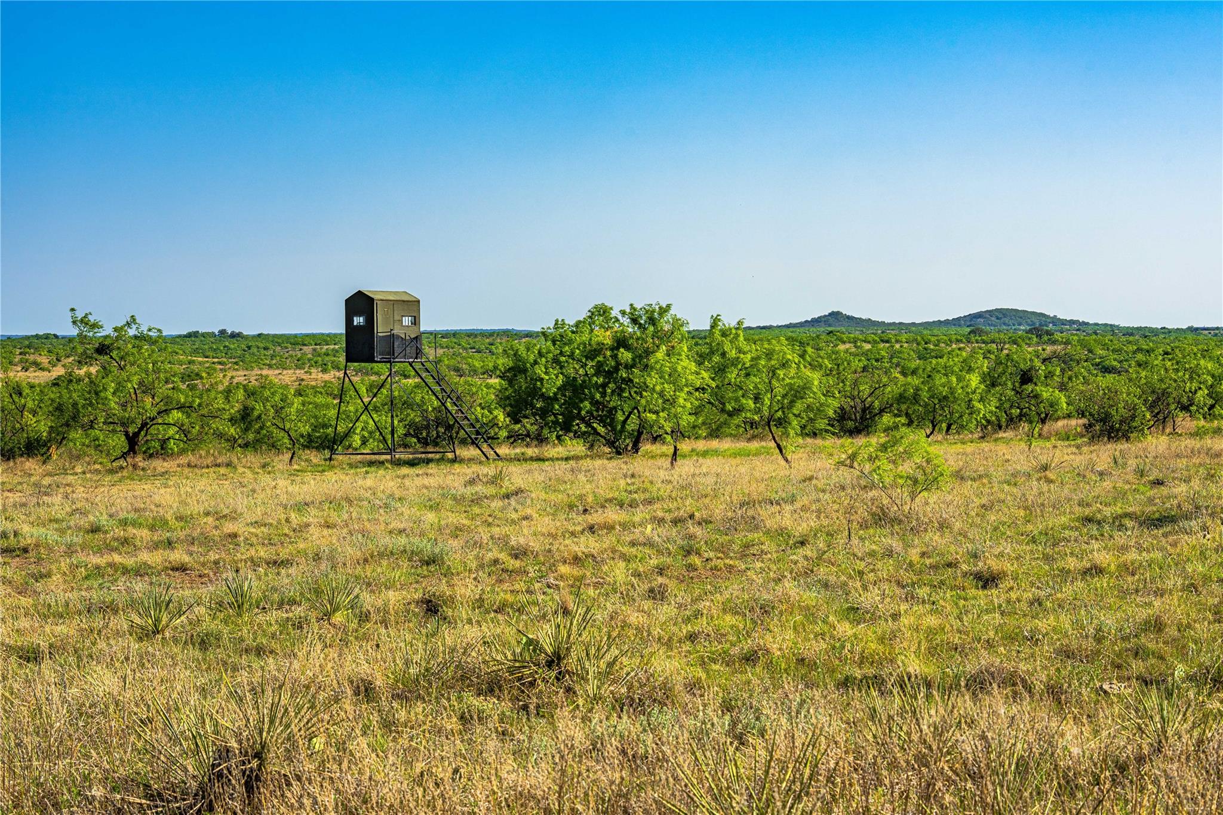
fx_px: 2378
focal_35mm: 70
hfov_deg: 28.8
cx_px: 612
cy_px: 408
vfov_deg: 19.5
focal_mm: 70
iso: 125
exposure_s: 1/250
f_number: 11
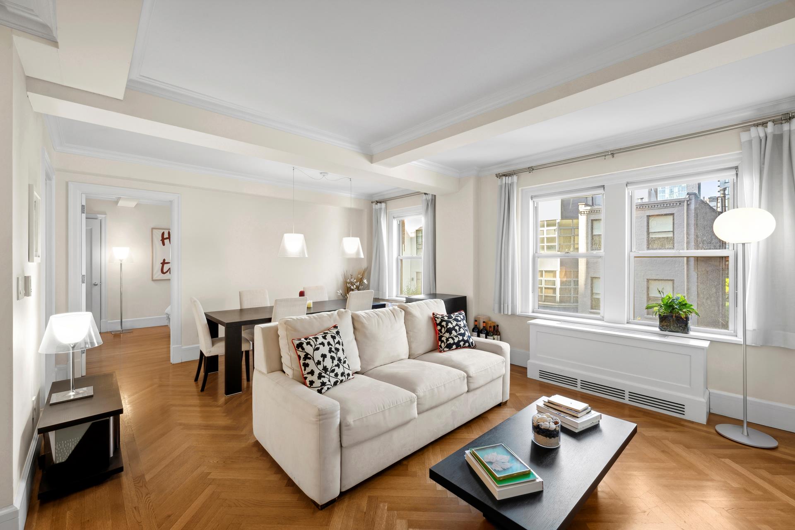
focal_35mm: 15
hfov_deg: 100.4
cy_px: 265
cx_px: 398
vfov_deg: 77.3
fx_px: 331
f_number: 11
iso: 200
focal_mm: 15
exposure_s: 1/10
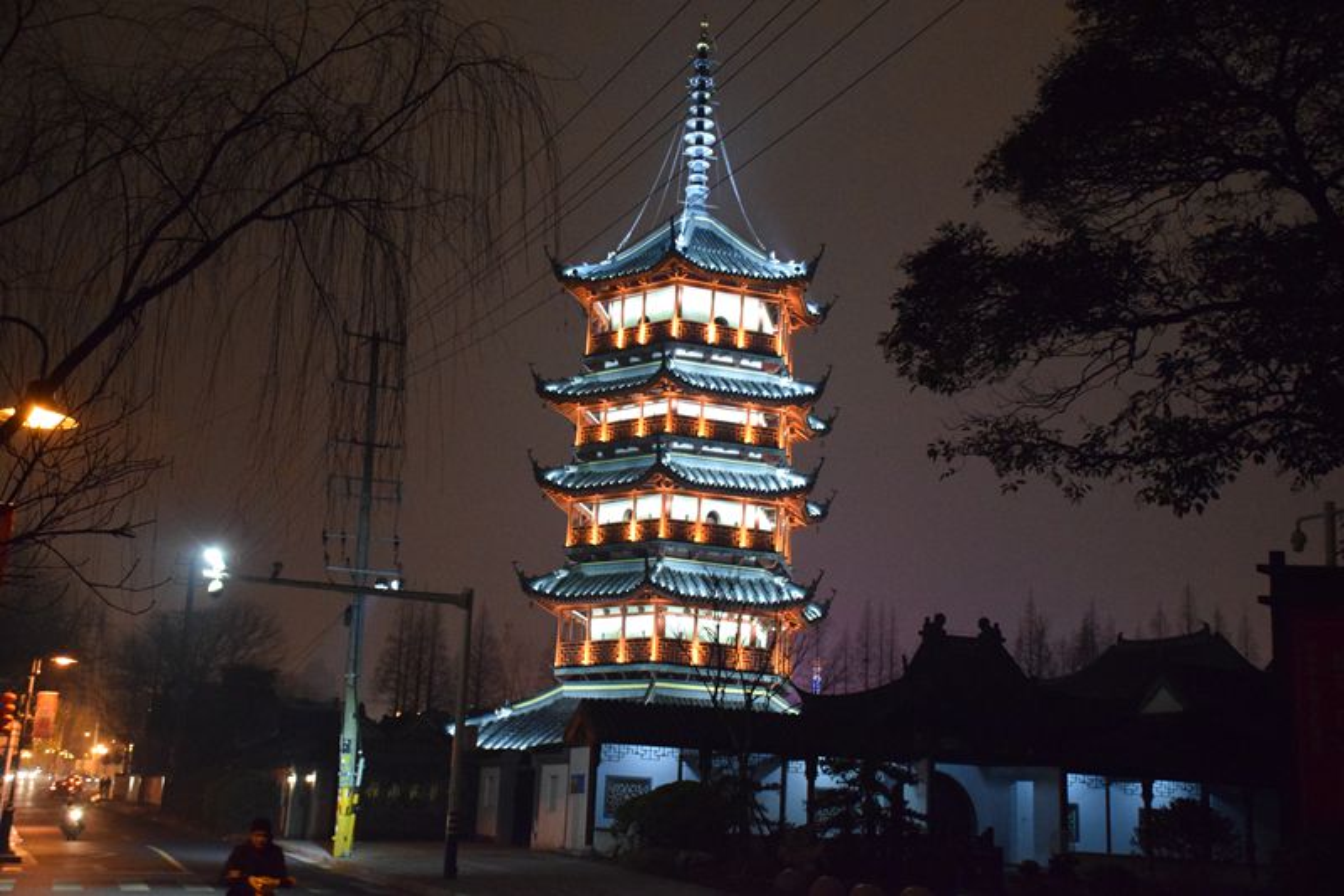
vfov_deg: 33.0
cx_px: 672
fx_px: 1512
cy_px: 448
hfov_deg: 47.9
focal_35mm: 40
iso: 6400
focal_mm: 27
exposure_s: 1/60
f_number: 4
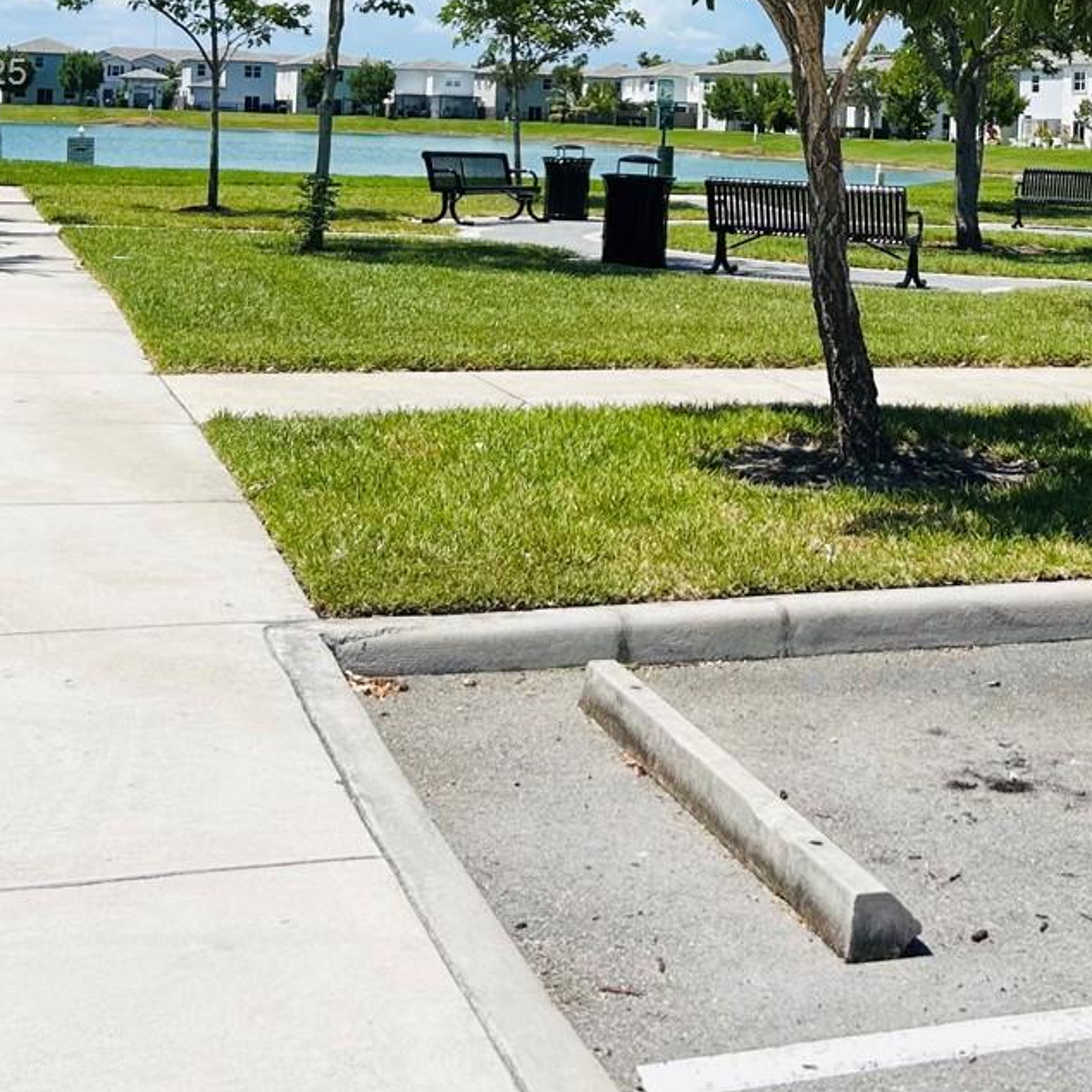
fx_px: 2070
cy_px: 76
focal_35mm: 58
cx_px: 854
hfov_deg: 29.0
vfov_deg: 28.2
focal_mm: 5.7
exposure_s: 1/4630
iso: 50
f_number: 1.5
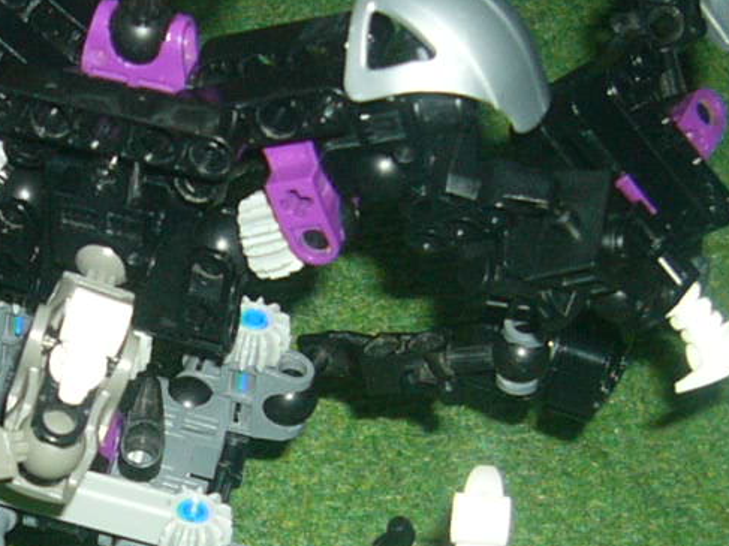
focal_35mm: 115
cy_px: 485
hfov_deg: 16.9
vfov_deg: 12.8
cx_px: 75
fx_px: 2421
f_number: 2.8
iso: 100
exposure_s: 1/60
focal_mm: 5.8
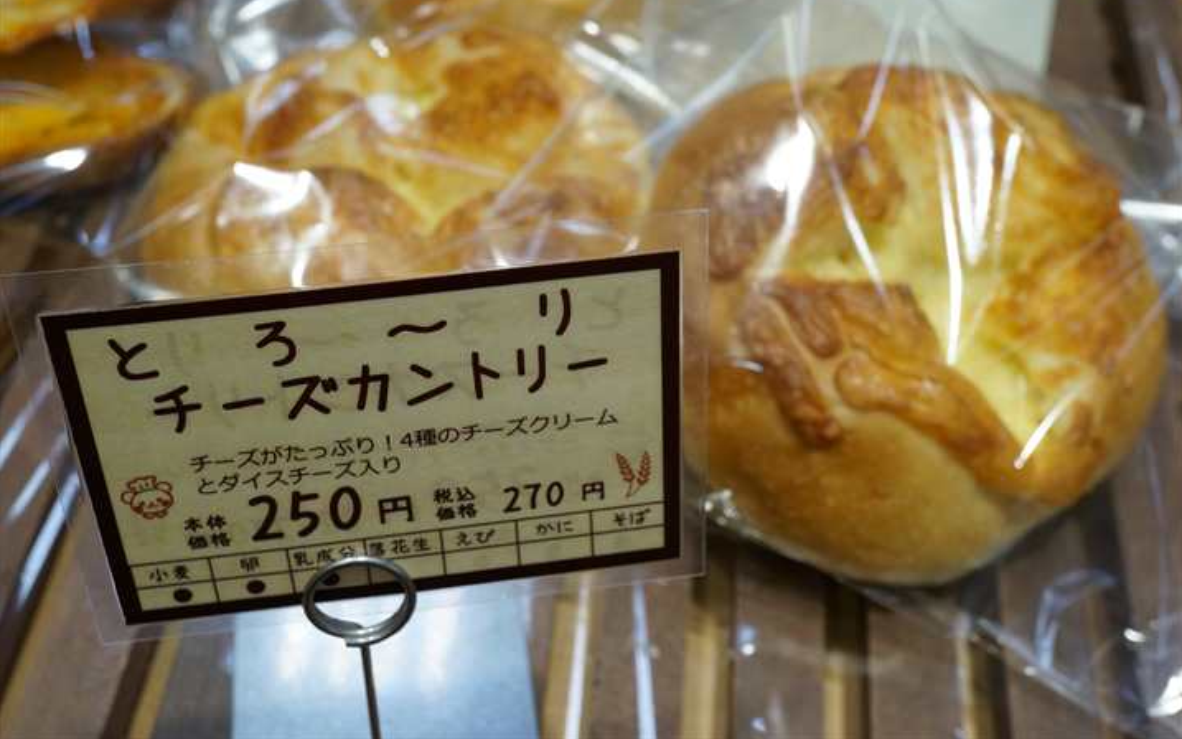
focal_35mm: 46
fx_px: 1482
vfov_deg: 28.0
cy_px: 346
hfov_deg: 43.5
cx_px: 592
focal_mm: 30
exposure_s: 1/125
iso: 800
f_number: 7.1
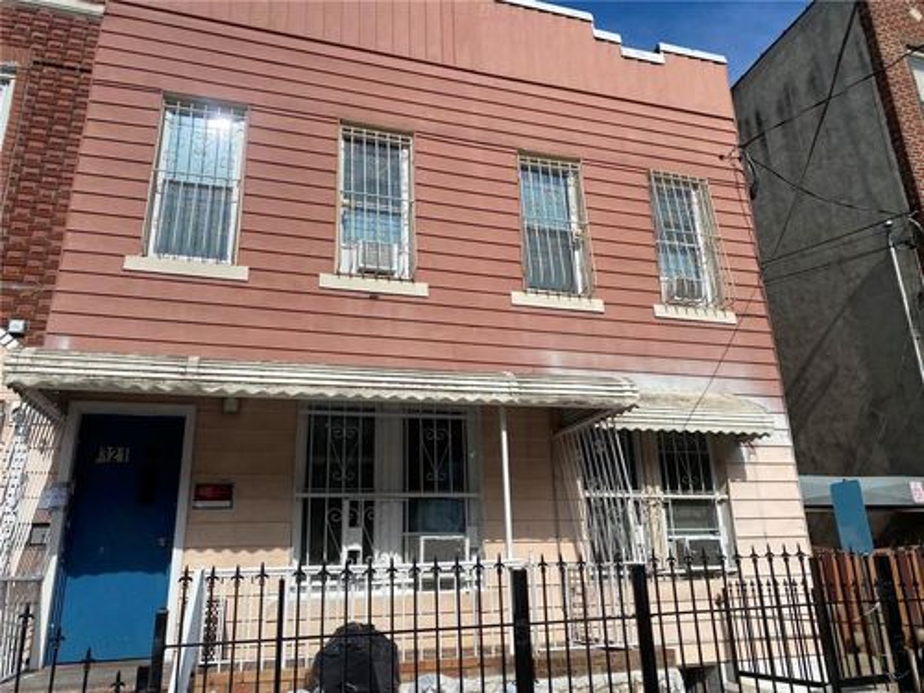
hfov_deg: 67.3
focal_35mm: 26
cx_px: 462
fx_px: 694
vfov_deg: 53.1
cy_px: 346
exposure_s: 1/4115
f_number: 1.8
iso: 32
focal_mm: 4.25
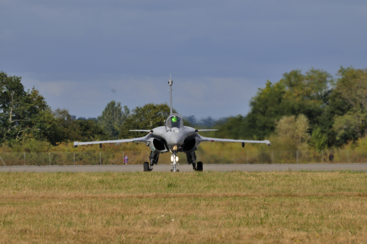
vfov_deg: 3.0
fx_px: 4582
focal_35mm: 450
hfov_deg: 4.6
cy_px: 122
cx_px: 184
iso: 200
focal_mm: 300
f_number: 10
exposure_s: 1/400
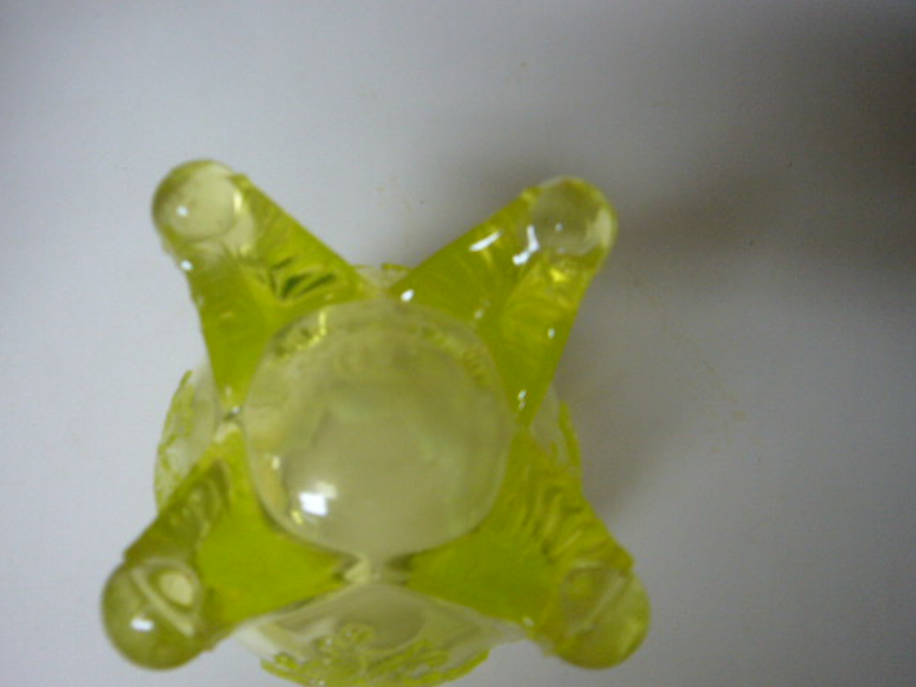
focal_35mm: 32
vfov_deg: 44.1
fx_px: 847
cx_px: 412
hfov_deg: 56.7
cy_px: 388
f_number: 2.8
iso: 100
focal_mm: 4.6
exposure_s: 1/15
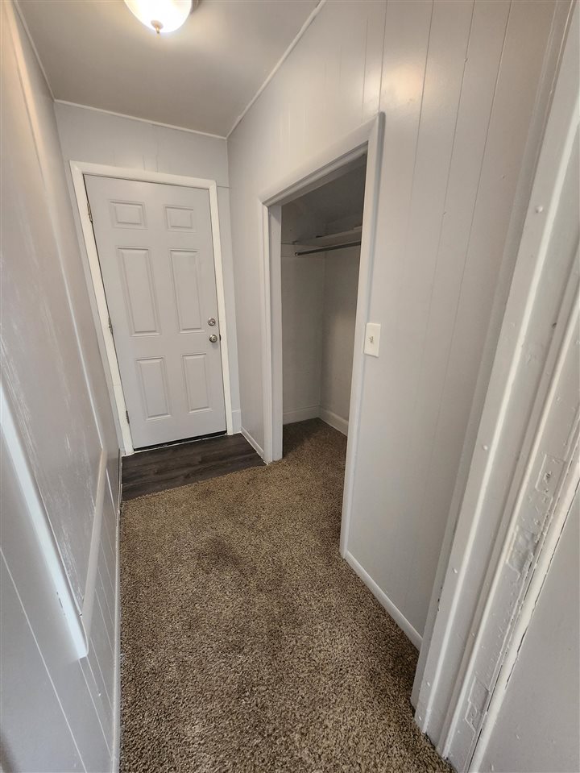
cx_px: 290
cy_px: 386
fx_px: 290
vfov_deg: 106.2
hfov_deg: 90.0
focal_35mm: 13
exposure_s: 1/60
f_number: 2.2
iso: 160
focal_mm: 1.74
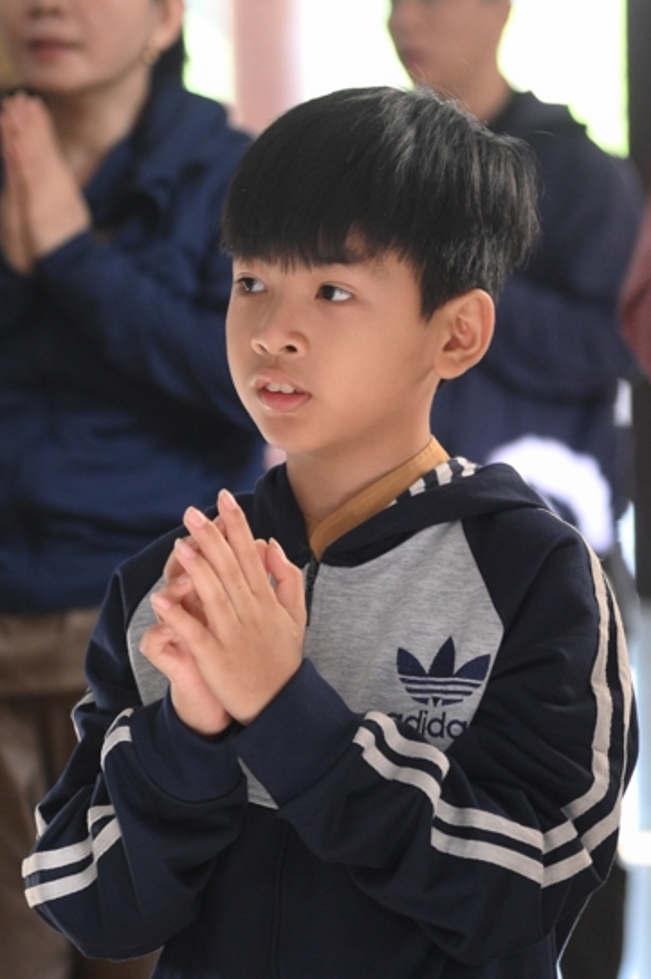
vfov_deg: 9.5
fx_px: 5870
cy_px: 461
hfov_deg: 6.3
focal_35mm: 216
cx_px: 411
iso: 3200
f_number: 4
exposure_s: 1/200
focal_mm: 120
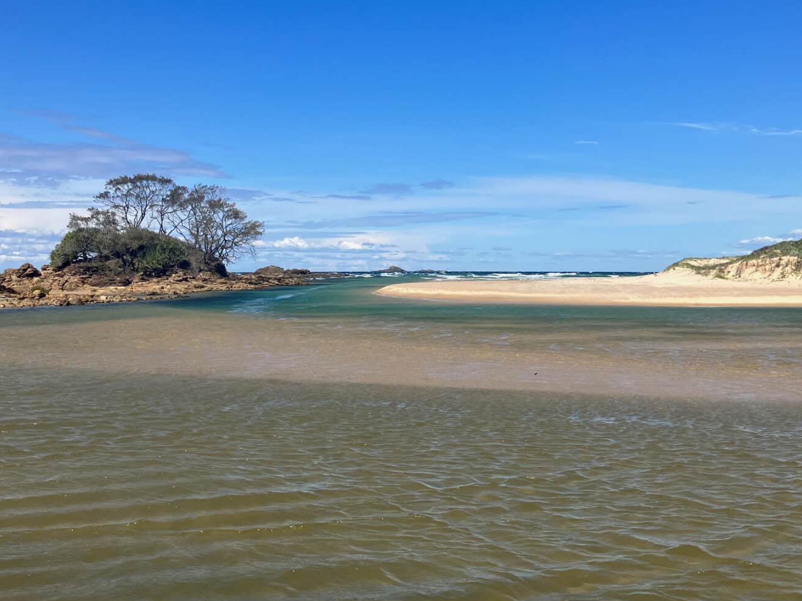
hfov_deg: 42.9
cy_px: 203
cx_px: 392
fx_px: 1019
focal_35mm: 44
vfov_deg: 32.6
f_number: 1.8
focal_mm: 3.99
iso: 32
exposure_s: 1/3003
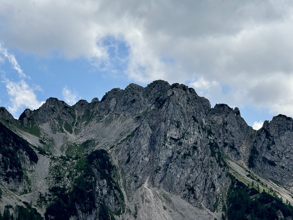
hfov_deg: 16.4
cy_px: 110
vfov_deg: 12.3
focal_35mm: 120
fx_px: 1016
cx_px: 146
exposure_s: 1/2817
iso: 50
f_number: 2.8
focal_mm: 15.66
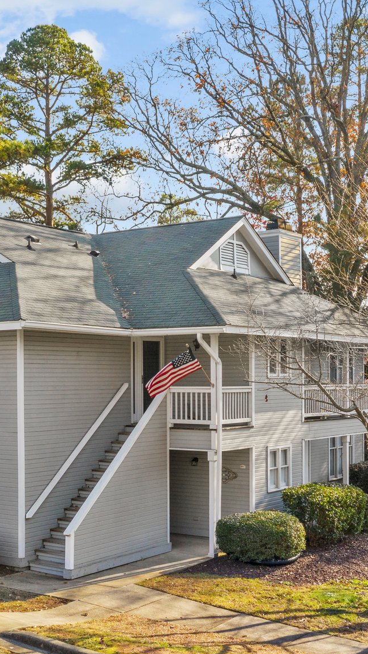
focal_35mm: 52
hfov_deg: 22.9
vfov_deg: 39.7
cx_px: 114
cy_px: 386
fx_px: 902
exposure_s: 1/240
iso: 100
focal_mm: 10.26
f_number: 5
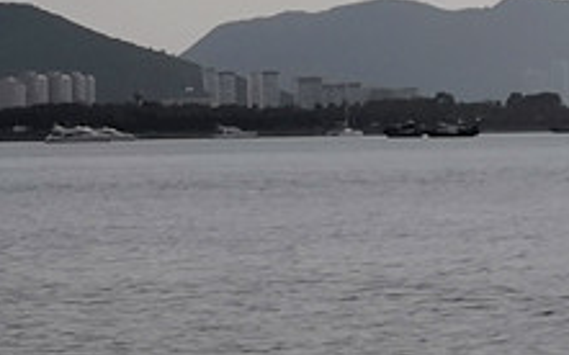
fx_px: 3209
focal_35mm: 207
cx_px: 672
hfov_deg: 10.0
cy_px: 201
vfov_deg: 6.3
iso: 50
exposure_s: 1/7194
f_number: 1.6
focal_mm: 3.95
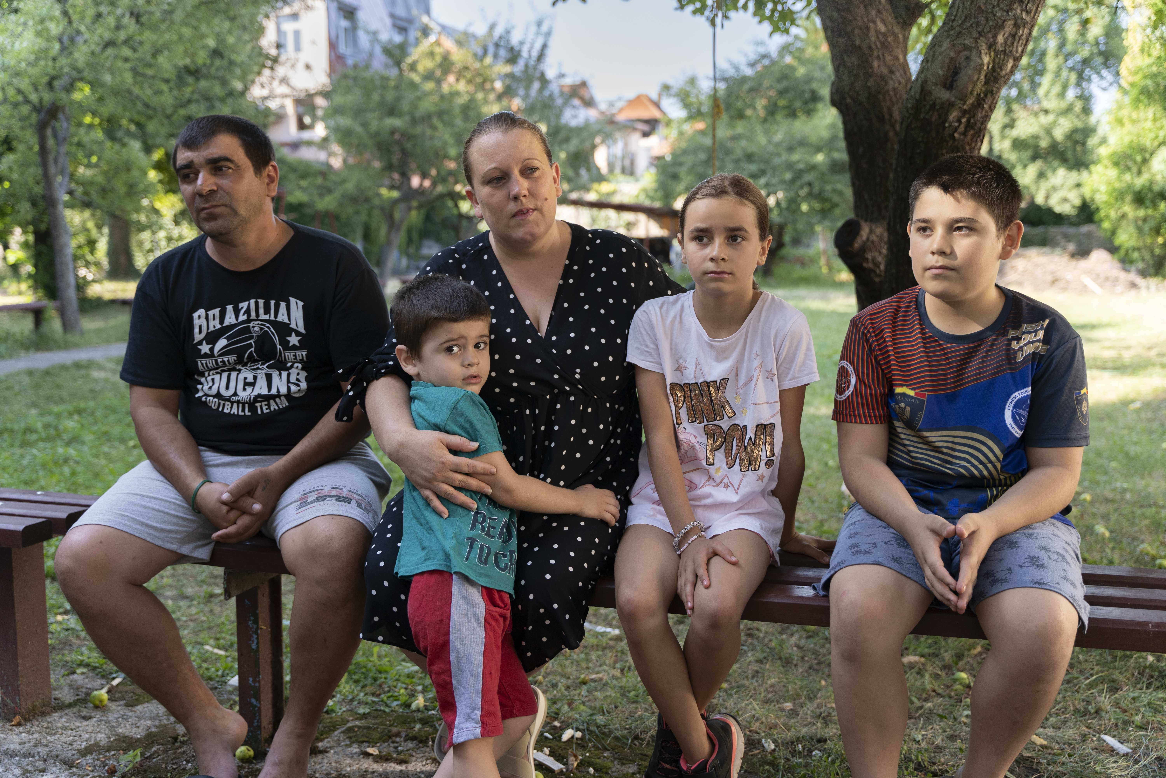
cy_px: 389
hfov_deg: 53.9
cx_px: 583
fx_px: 1146
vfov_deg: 37.5
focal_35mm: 35
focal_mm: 35.4
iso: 320
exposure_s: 1/640
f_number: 2.8
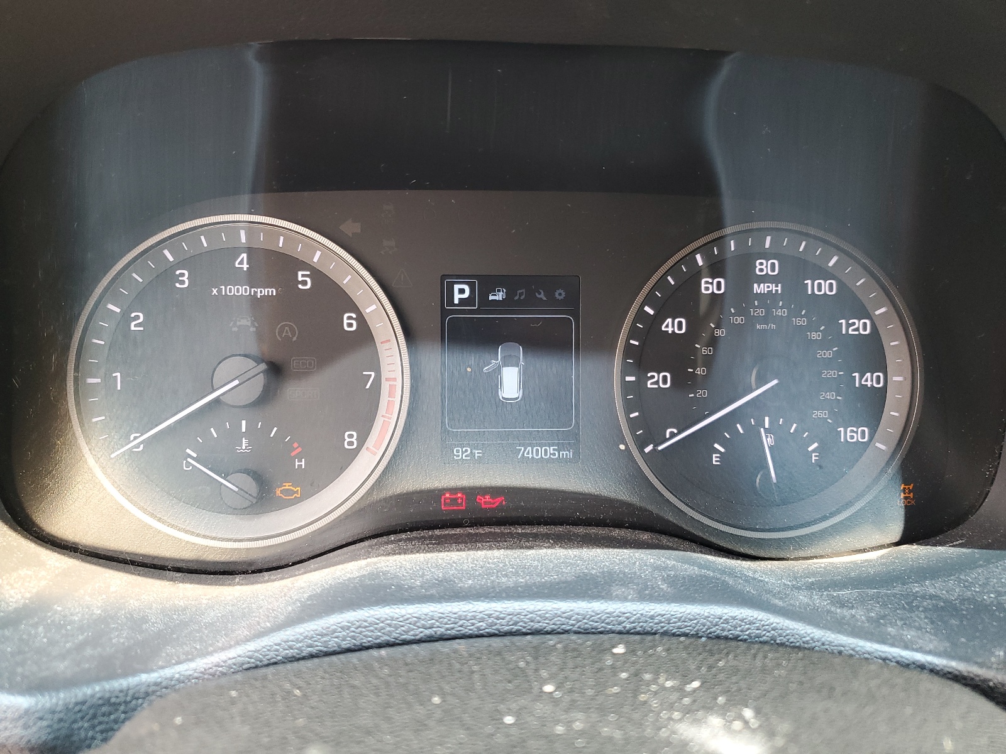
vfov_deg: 53.1
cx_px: 503
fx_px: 756
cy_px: 377
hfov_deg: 67.3
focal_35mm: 26
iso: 90
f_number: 1.5
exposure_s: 1/120
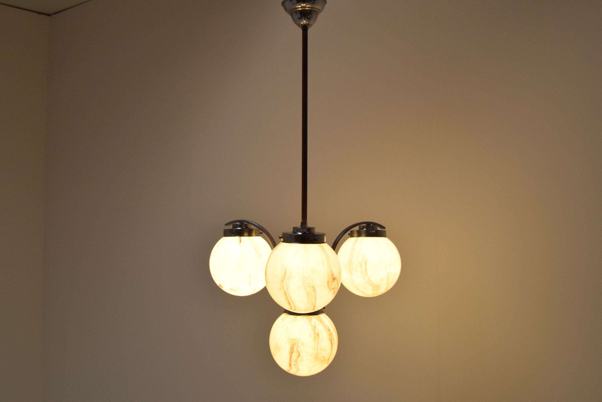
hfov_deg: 49.5
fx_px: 653
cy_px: 201
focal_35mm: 39
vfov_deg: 34.3
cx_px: 301
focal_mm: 26
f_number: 10
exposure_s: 1/400
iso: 1600
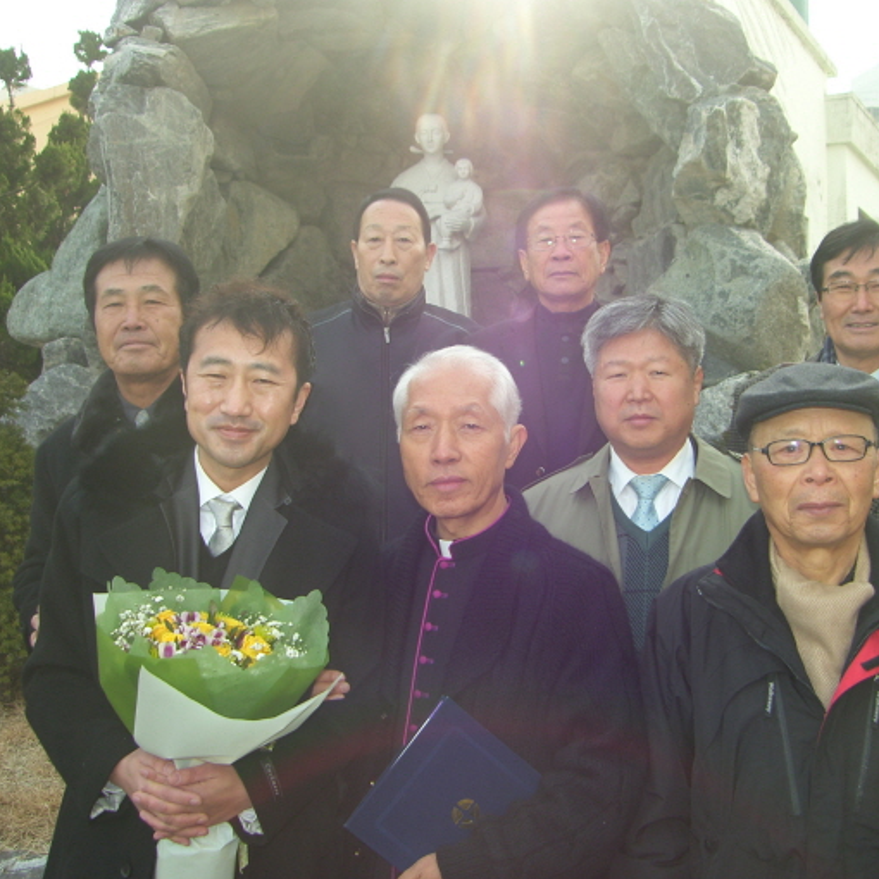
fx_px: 977
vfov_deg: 48.5
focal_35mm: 34
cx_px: 510
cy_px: 440
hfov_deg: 48.3
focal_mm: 7.4
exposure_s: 1/640
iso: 50
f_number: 2.2
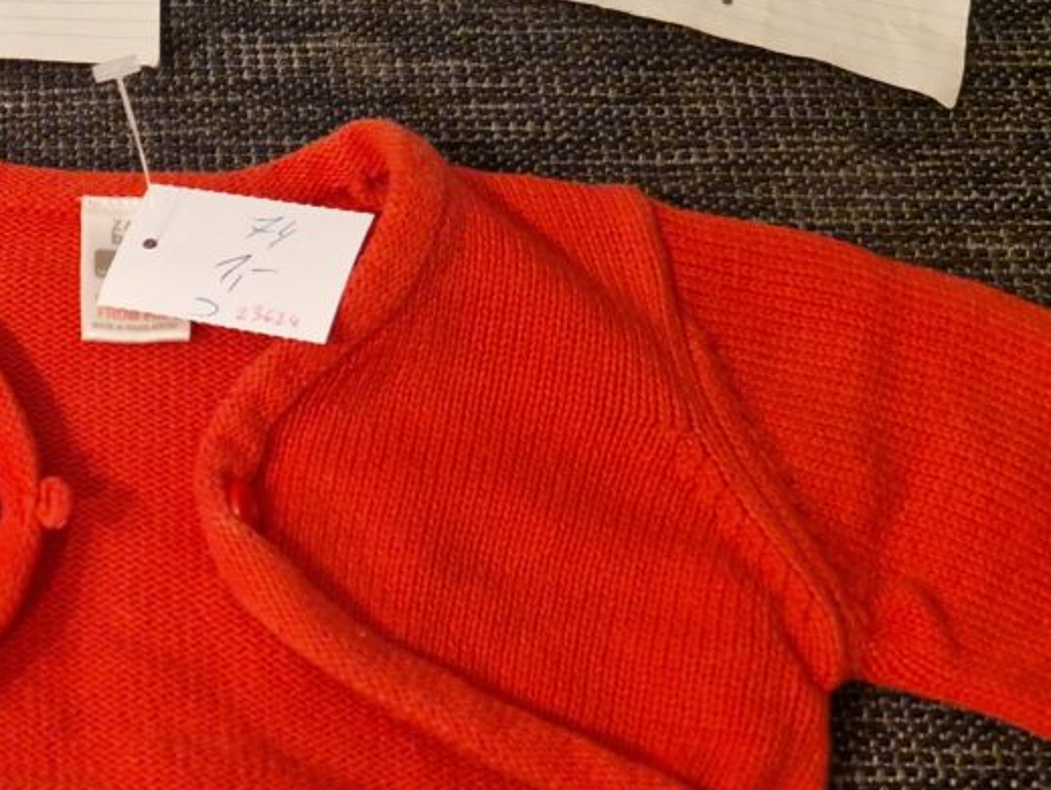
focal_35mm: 62
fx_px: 1884
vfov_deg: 23.7
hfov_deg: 28.6
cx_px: -75
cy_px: 419
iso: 125
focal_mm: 5.4
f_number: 1.8
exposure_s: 1/100
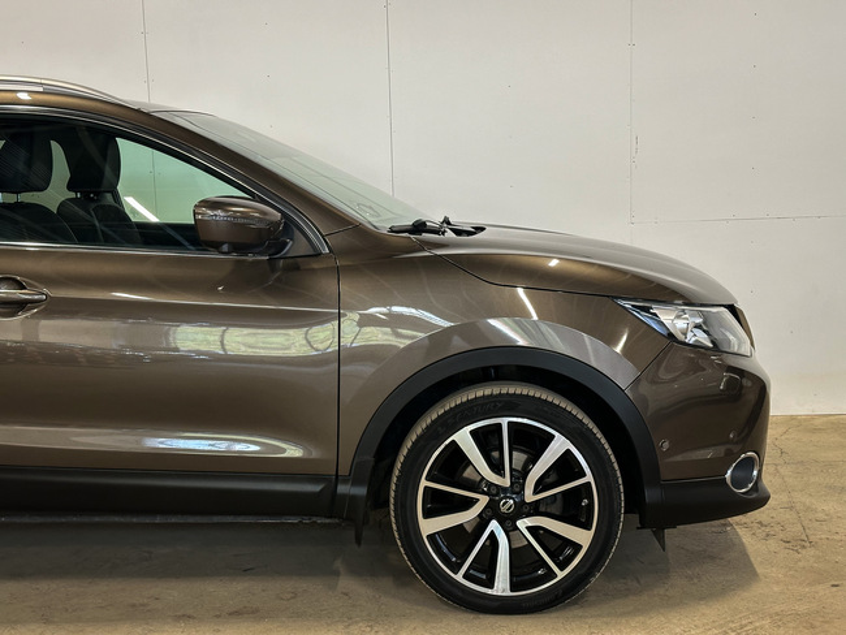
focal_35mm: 48
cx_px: 423
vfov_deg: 30.3
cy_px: 318
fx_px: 1174
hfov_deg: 39.6
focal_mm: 6.86
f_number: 1.8
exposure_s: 1/50
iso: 125
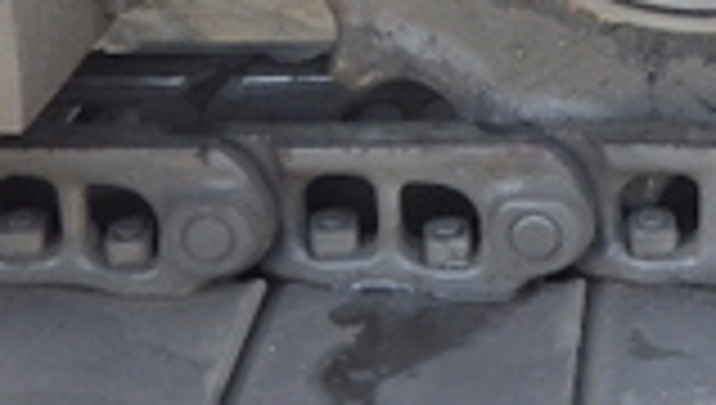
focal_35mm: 92
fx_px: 1749
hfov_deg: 22.7
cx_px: 608
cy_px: -274
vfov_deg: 12.3
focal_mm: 5
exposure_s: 1/125
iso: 125
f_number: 3.5
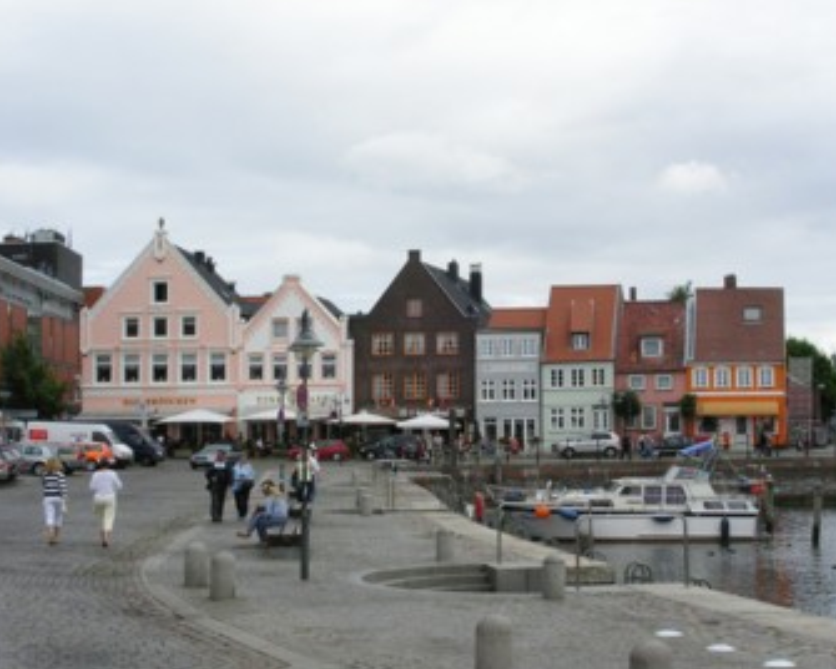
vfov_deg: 24.2
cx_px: 442
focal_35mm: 63
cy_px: 334
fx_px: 1559
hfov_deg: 30.0
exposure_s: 1/350
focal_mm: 12.5
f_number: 6.7
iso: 100
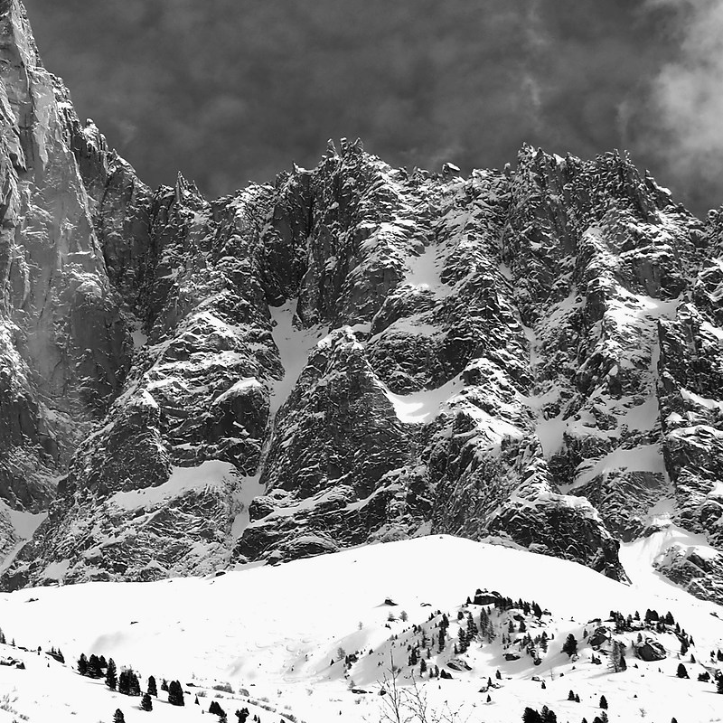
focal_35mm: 122
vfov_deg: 14.3
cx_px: -44
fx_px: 2883
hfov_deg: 14.0
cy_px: 359
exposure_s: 1/200
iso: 100
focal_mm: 23
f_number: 8
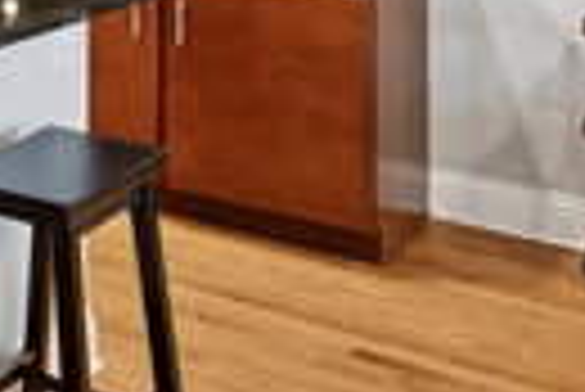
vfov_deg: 17.7
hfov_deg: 21.9
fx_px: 1139
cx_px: -378
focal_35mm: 70
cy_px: -171
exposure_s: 1/8
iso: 400
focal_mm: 19
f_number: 11
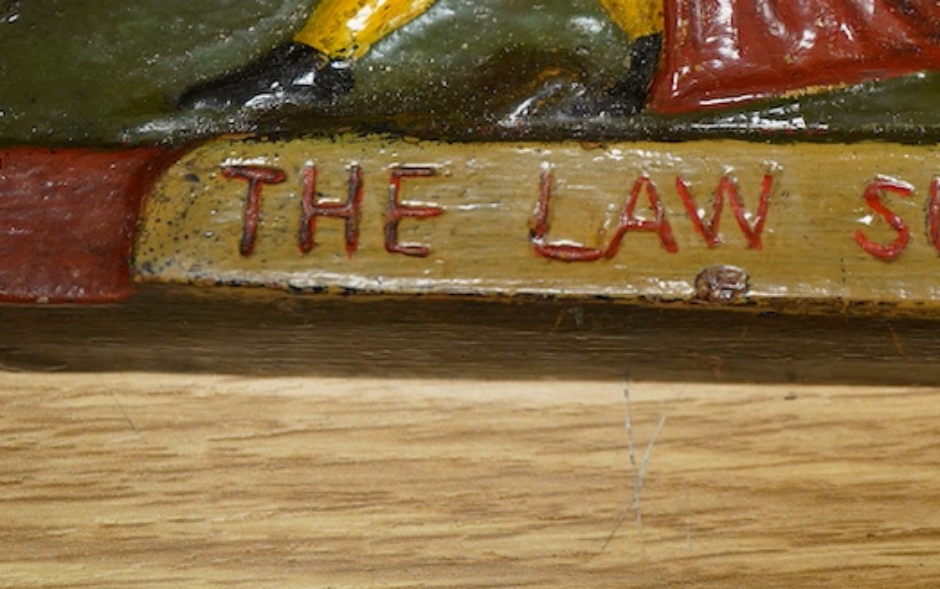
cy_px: 81
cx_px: 728
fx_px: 2025
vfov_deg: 16.4
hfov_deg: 25.8
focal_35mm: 79
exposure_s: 1/125
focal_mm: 30
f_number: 6.3
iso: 1250
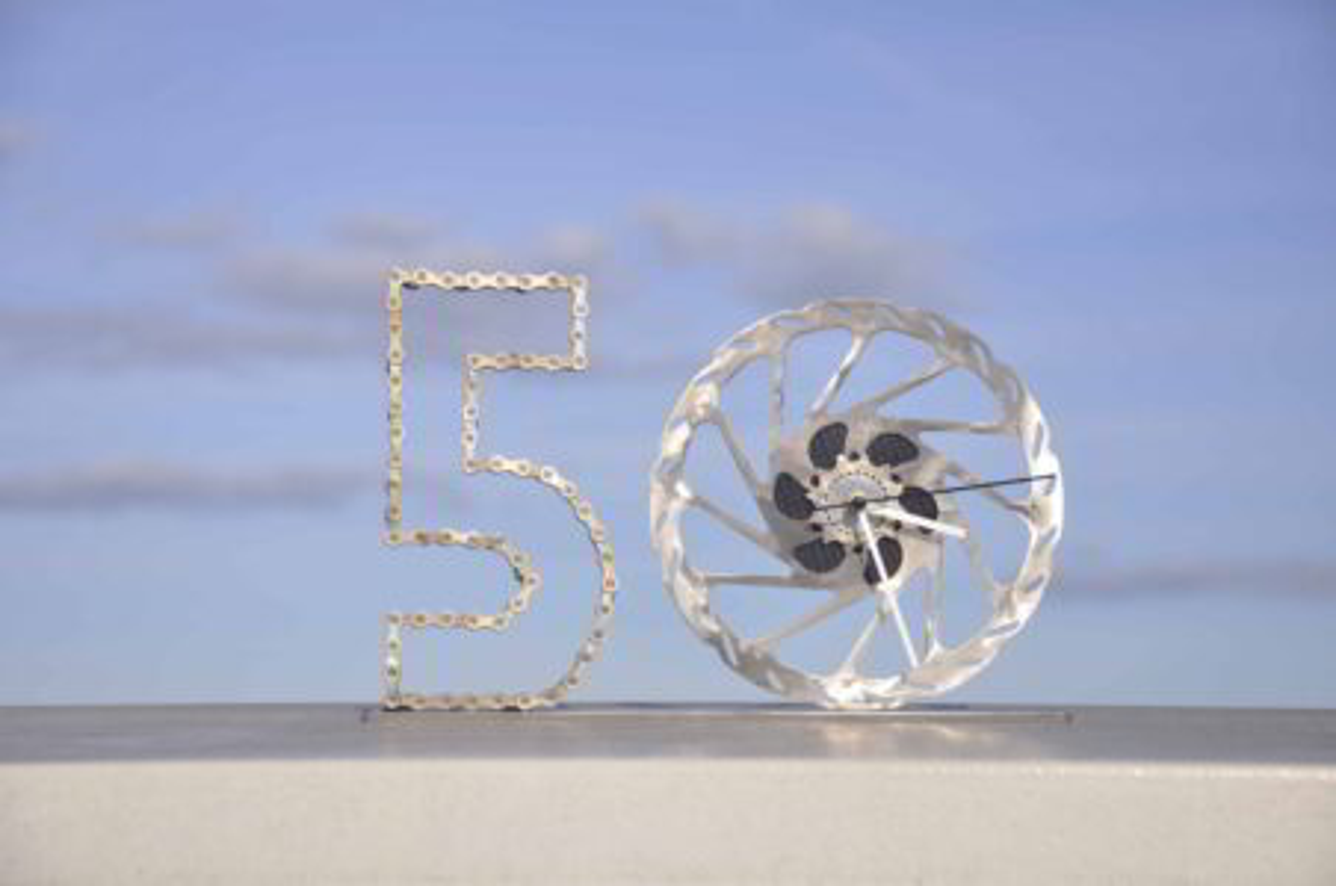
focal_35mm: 120
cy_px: 443
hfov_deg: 17.1
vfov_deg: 11.4
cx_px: 668
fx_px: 4447
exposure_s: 1/1000
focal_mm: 80
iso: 200
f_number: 8
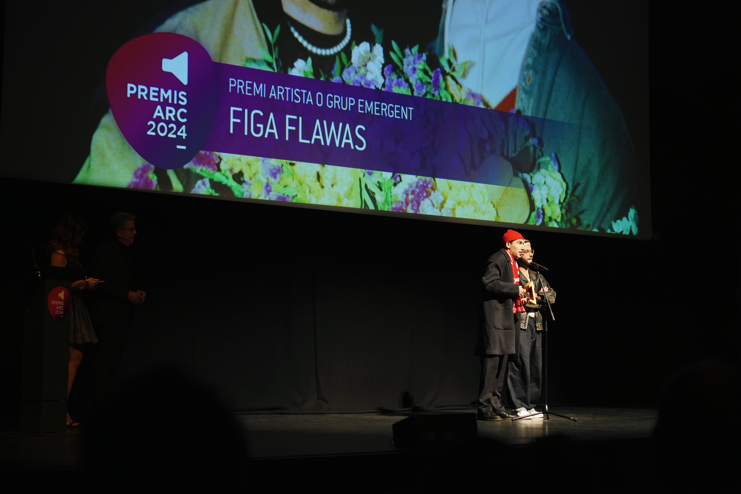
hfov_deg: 31.0
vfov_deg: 20.9
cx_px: 370
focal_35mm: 65
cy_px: 247
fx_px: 1338
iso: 1600
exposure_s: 1/125
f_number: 4
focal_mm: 65
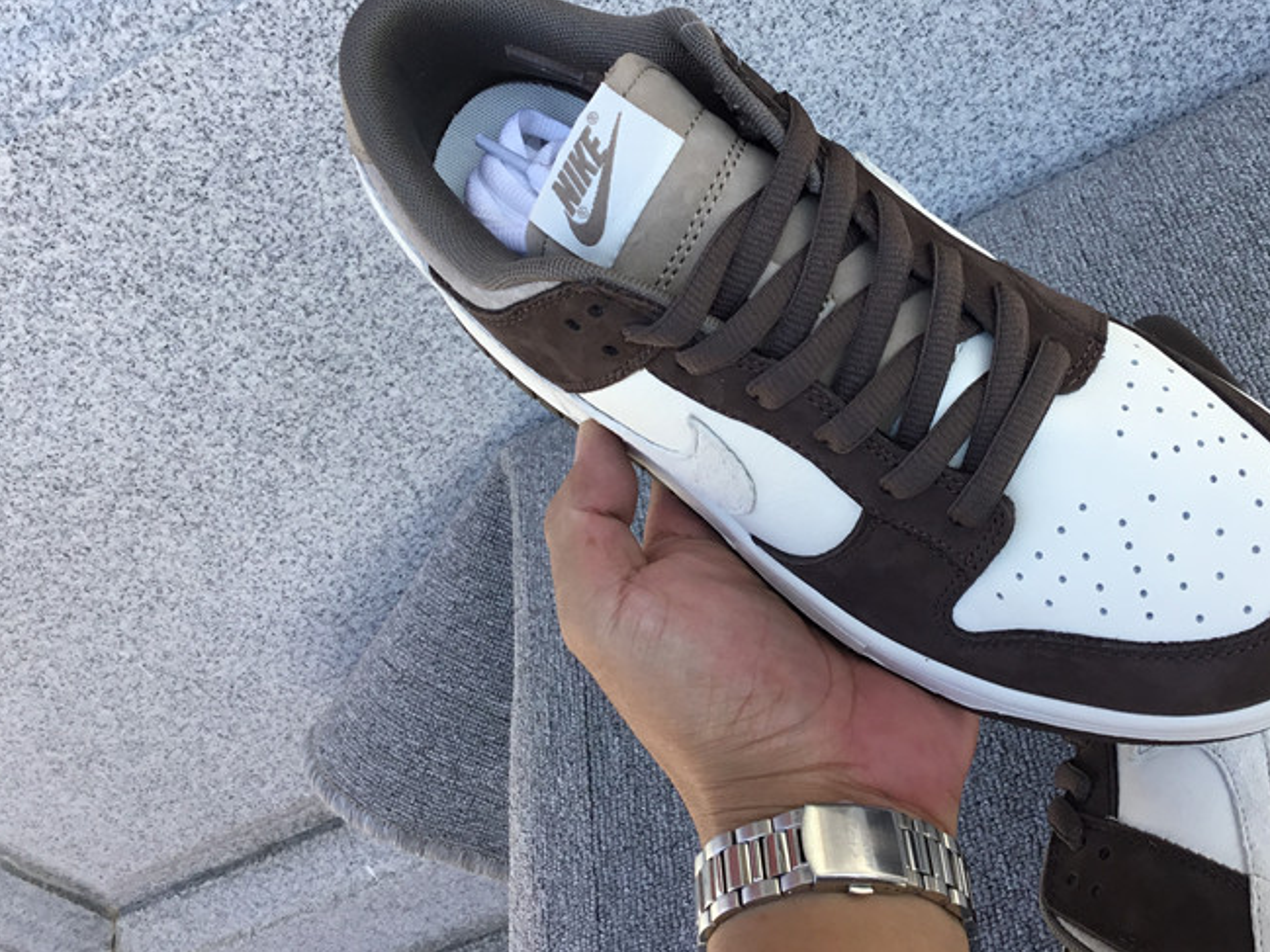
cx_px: 808
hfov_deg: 43.4
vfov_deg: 33.5
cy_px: 378
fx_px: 1578
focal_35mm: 43
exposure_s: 1/369
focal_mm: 3.3
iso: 25
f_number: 2.4
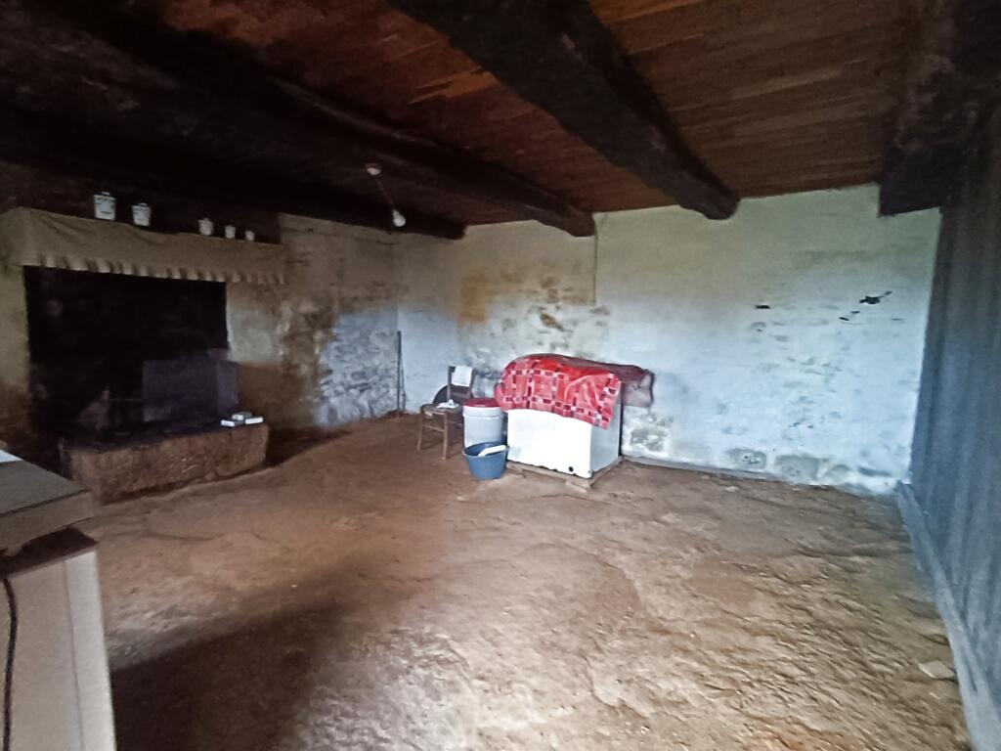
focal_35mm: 17
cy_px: 376
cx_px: 500
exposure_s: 1/25
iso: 1348
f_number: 2.2
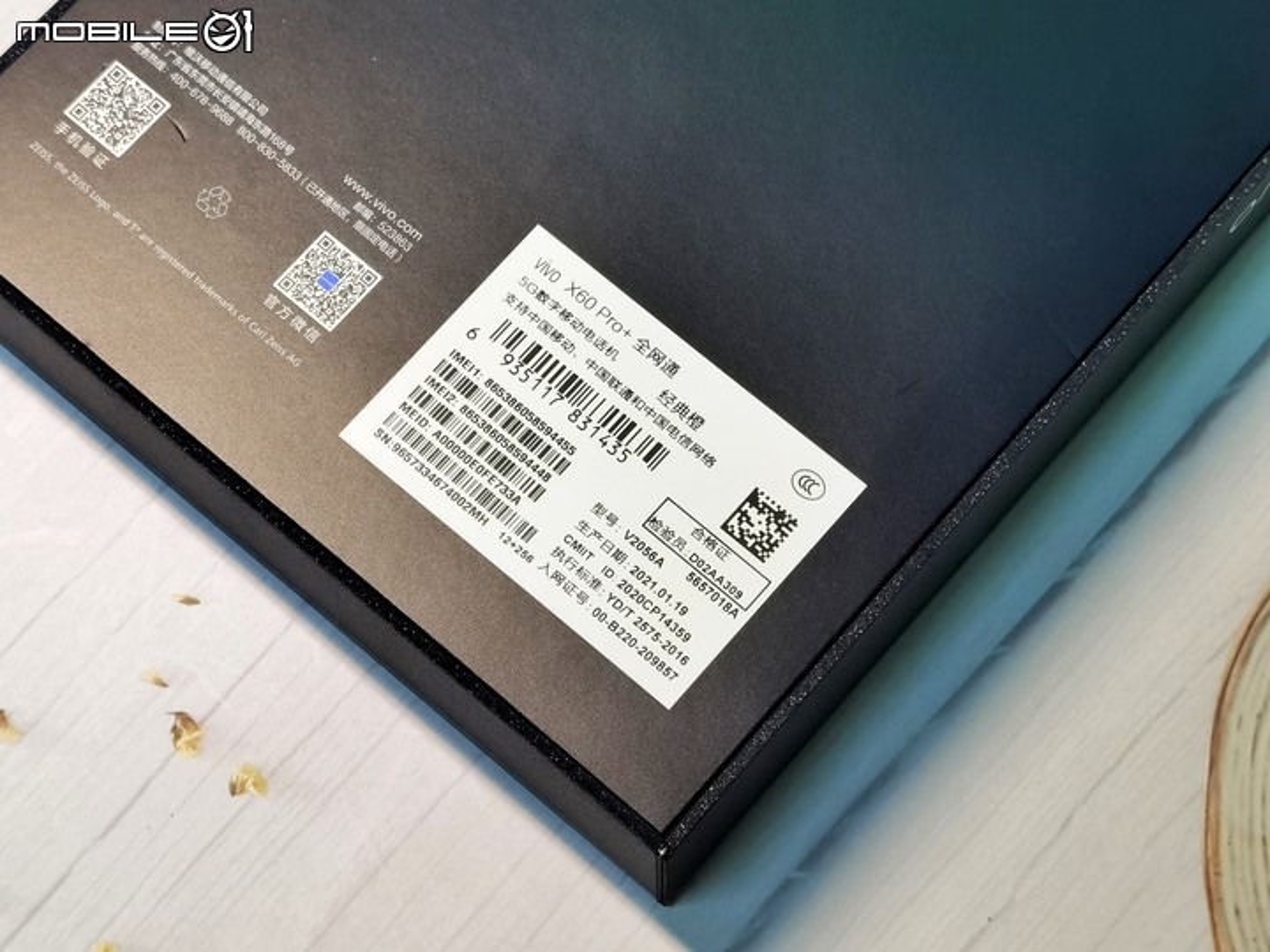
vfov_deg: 18.2
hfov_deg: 24.1
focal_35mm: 81
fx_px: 2972
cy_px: 476
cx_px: 635
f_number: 1.9
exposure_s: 1/120
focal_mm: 6.71
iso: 125
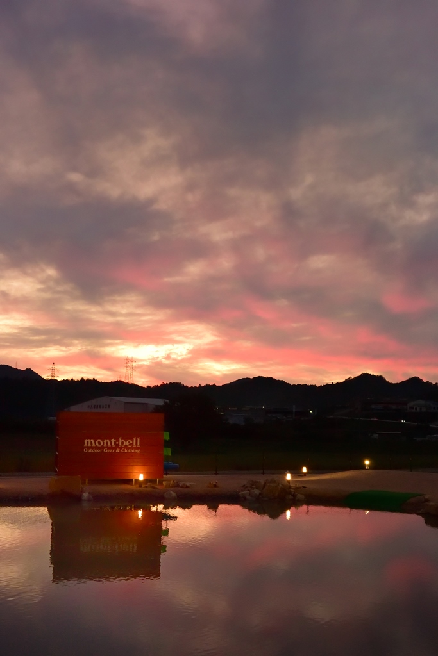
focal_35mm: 39
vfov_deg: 49.5
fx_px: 711
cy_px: 328
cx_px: 219
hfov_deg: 34.2
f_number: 4.2
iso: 1000
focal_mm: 14.7
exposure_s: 1/60
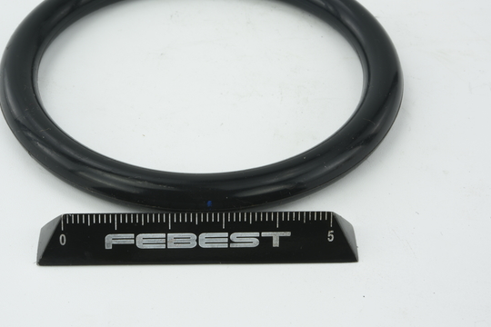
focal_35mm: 80
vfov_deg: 17.1
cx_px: 191
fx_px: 1091
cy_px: 140
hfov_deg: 25.3
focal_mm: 60
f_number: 32
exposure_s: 1/2
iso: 64
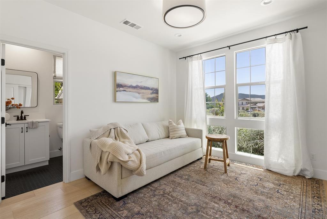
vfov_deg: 70.5
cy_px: 110
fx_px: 154
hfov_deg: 93.2
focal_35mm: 17
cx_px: 164
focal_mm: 17
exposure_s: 1/25
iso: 500
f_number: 8
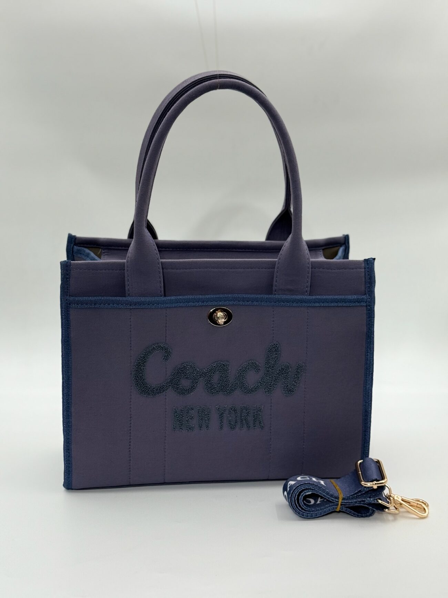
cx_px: 224
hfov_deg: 30.3
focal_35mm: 48
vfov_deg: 39.7
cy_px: 299
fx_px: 828
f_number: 1.78
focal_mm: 6.76
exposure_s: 1/837
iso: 80
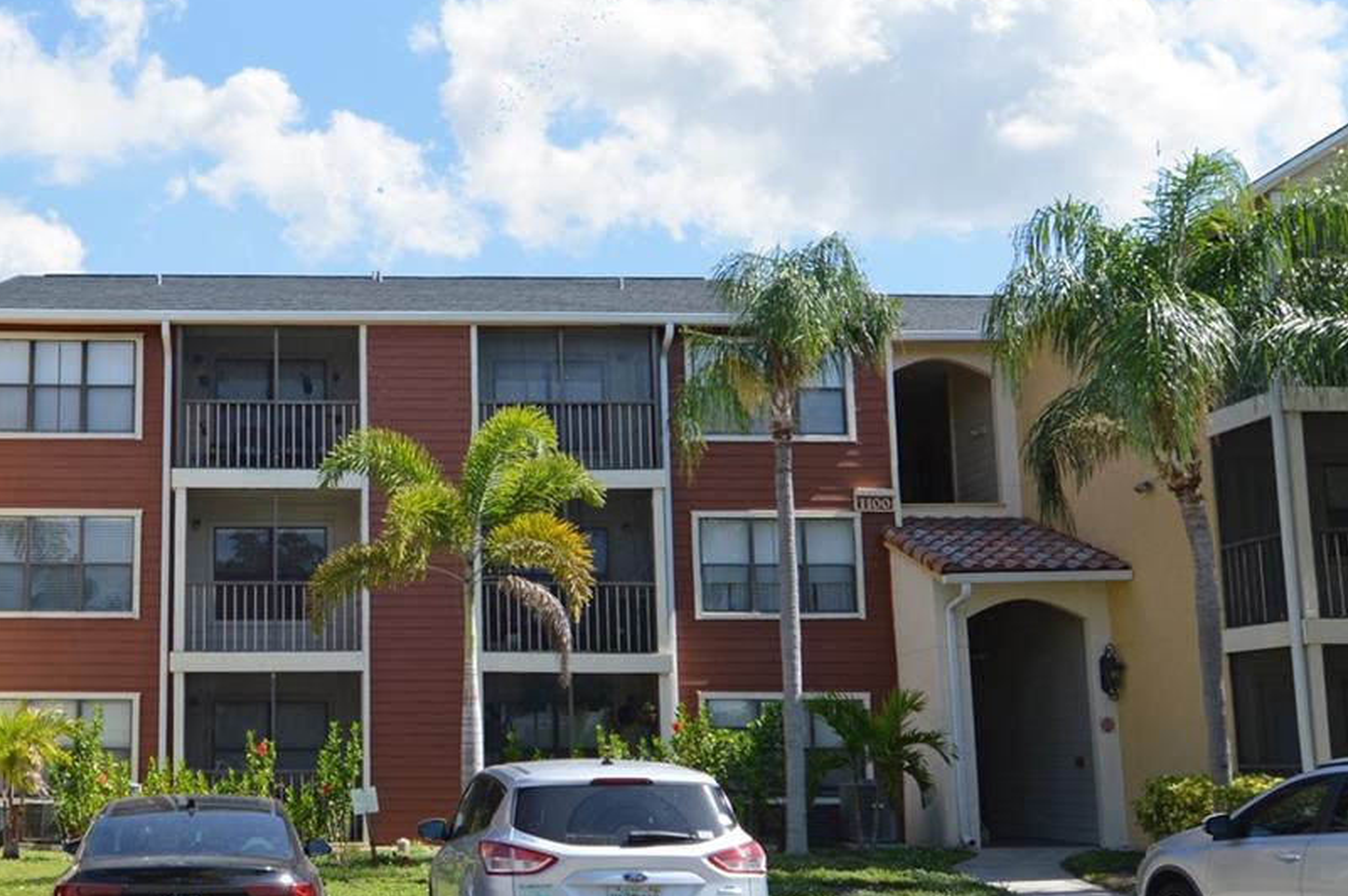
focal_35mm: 36
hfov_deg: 50.8
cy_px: 614
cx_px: 324
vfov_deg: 36.3
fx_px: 1347
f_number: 7.1
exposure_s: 1/200
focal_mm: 12
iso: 100
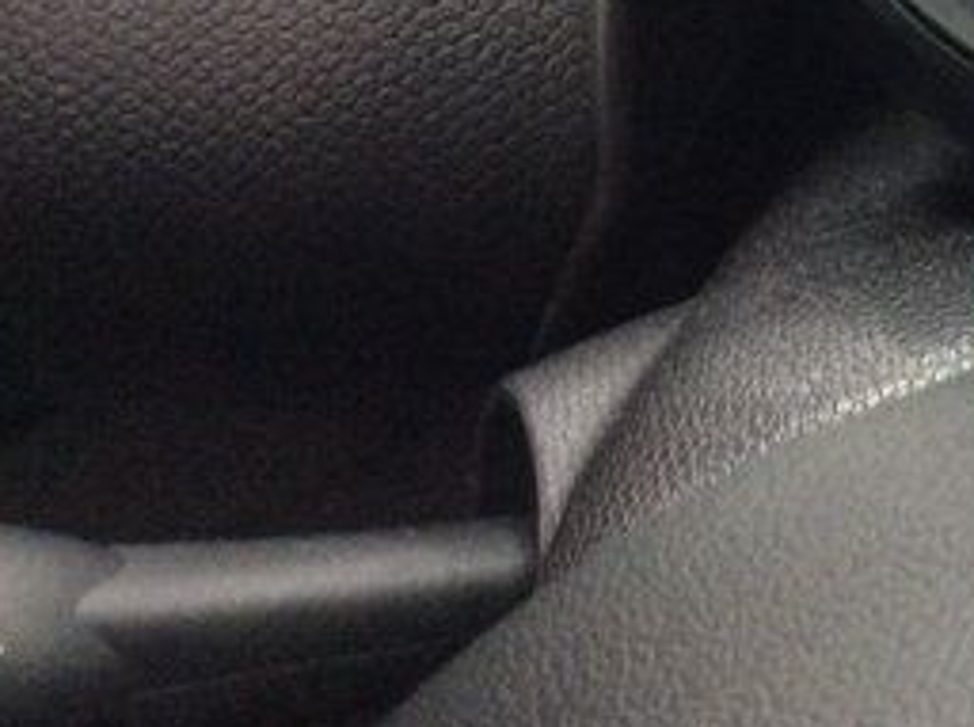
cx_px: 1149
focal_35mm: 80
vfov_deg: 17.4
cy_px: -167
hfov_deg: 22.6
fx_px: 2247
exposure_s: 1/24
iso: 200
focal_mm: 3.3
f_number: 2.4
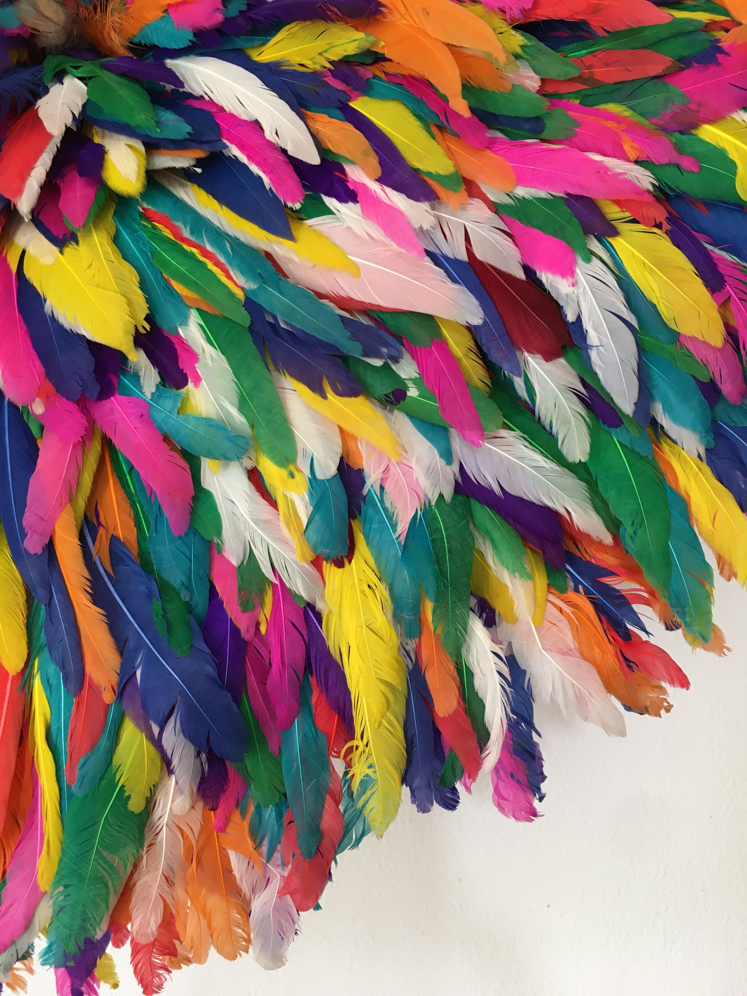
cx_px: 374
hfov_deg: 48.2
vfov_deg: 61.7
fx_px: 834
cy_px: 498
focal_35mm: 29
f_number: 2.2
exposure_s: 1/33
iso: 40
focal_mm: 4.15
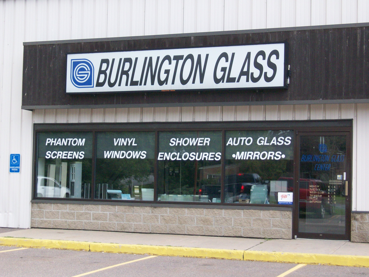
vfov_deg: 22.3
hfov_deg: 29.4
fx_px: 704
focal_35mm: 66
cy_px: 138
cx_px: 184
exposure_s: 1/174
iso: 160
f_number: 4.1
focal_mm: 11
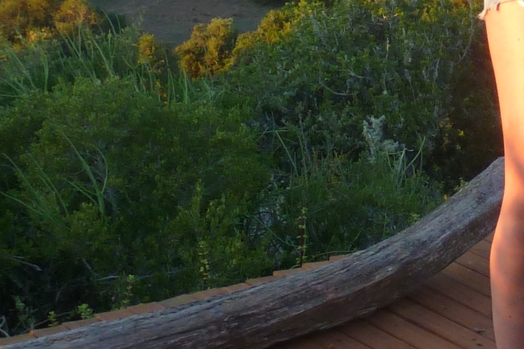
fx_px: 1935
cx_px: 762
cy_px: -53
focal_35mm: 133
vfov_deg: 10.2
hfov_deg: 14.5
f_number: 3.5
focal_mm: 5.3
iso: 100
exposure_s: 1/100
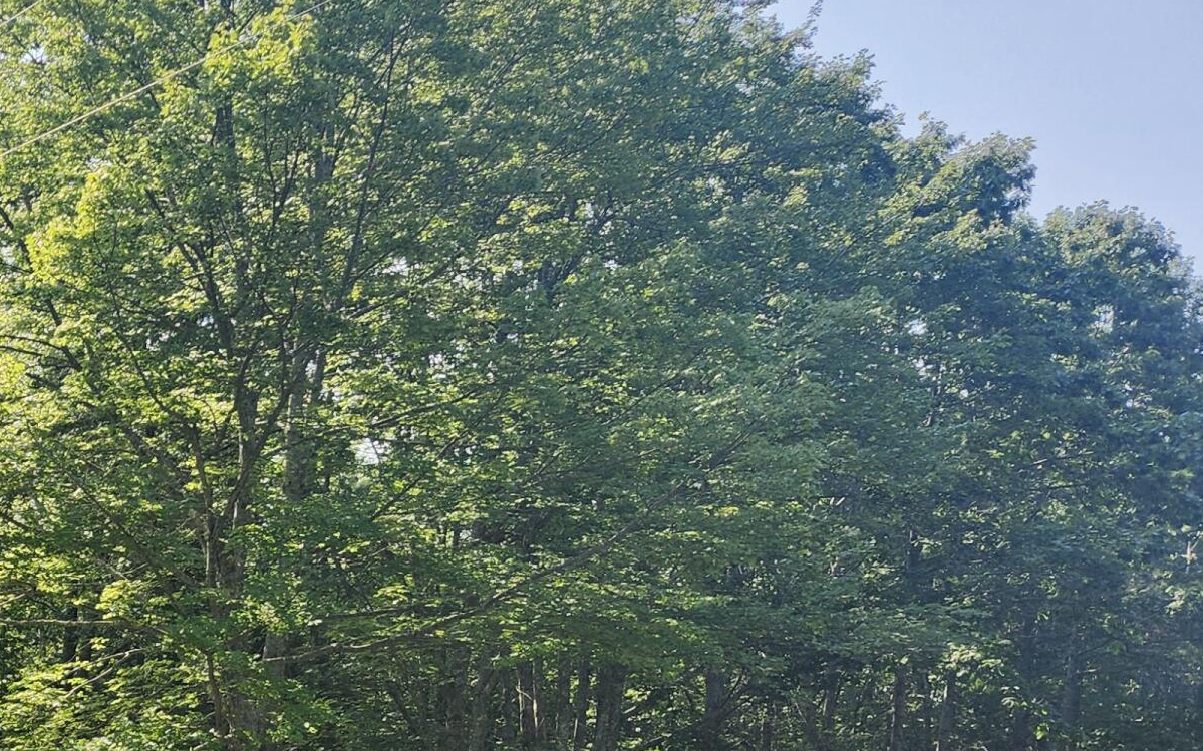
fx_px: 2000
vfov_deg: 20.3
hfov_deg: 28.7
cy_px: 835
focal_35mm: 61
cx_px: -266
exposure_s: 1/509
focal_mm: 5.54
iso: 25
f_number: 1.8
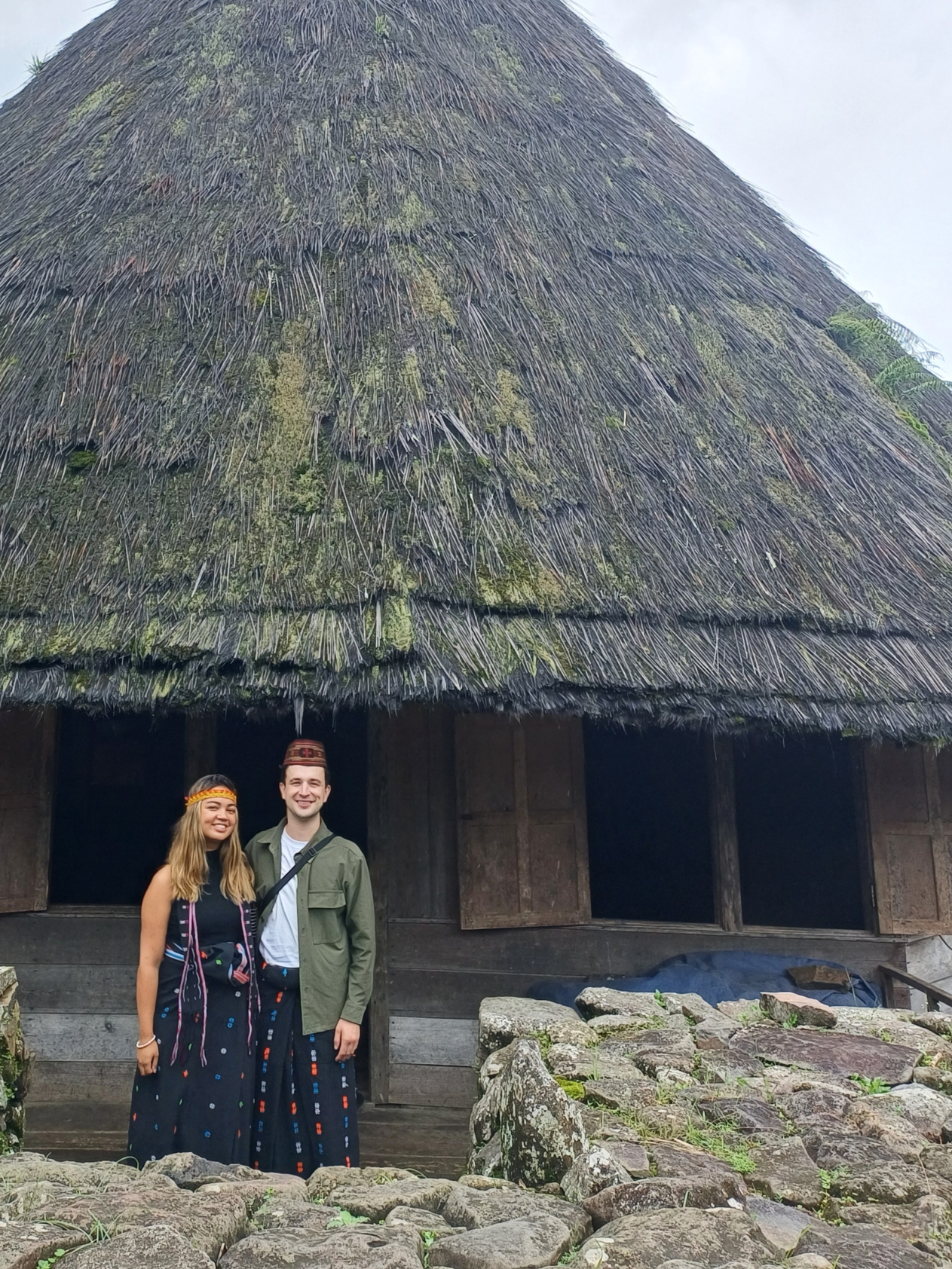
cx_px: 256
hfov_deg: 36.9
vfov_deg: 47.8
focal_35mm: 38
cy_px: 383
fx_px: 1393
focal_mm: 4.65
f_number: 1.8
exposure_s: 1/426
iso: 50
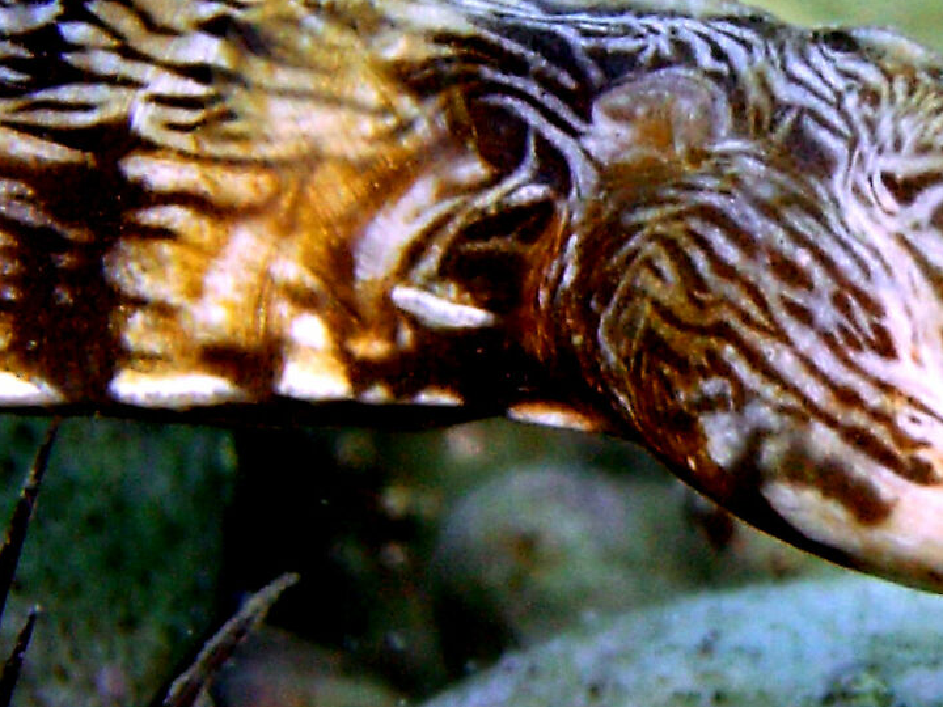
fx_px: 3269
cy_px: 334
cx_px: 948
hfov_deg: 16.1
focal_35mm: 120
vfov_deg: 12.3
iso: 100
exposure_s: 1/90.5
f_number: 2.7
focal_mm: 7.5
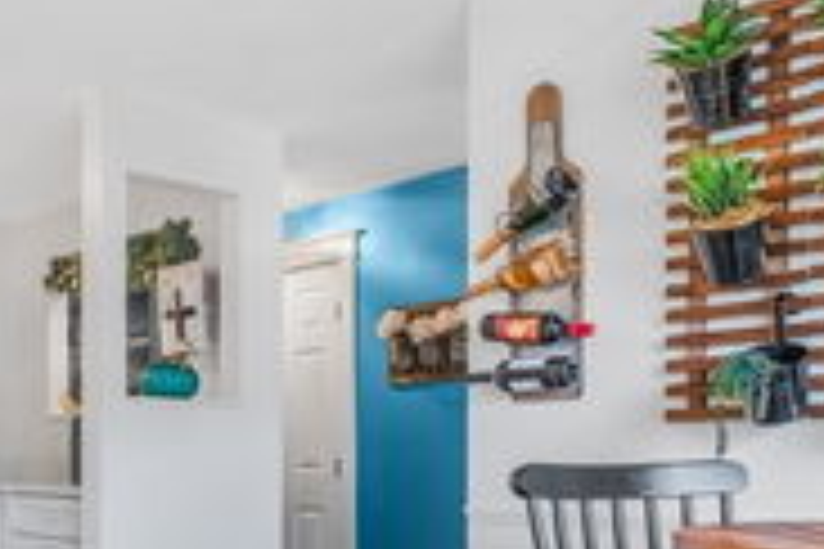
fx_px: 961
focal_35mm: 42
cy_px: 482
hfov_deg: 43.5
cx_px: 131
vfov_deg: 30.6
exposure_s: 8
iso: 200
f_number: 8
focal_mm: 16
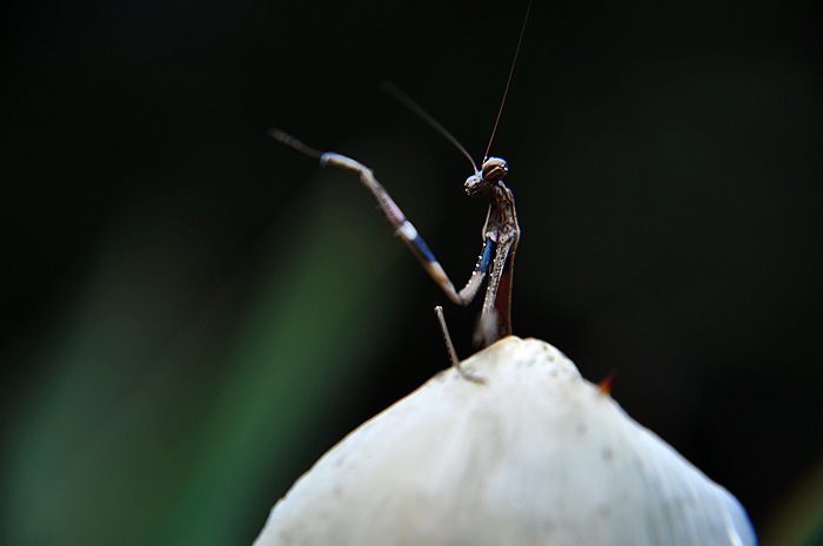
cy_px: 273
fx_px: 2911
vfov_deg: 10.7
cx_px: 412
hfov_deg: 16.1
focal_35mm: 128
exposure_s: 1/320
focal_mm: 85
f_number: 5.6
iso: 200
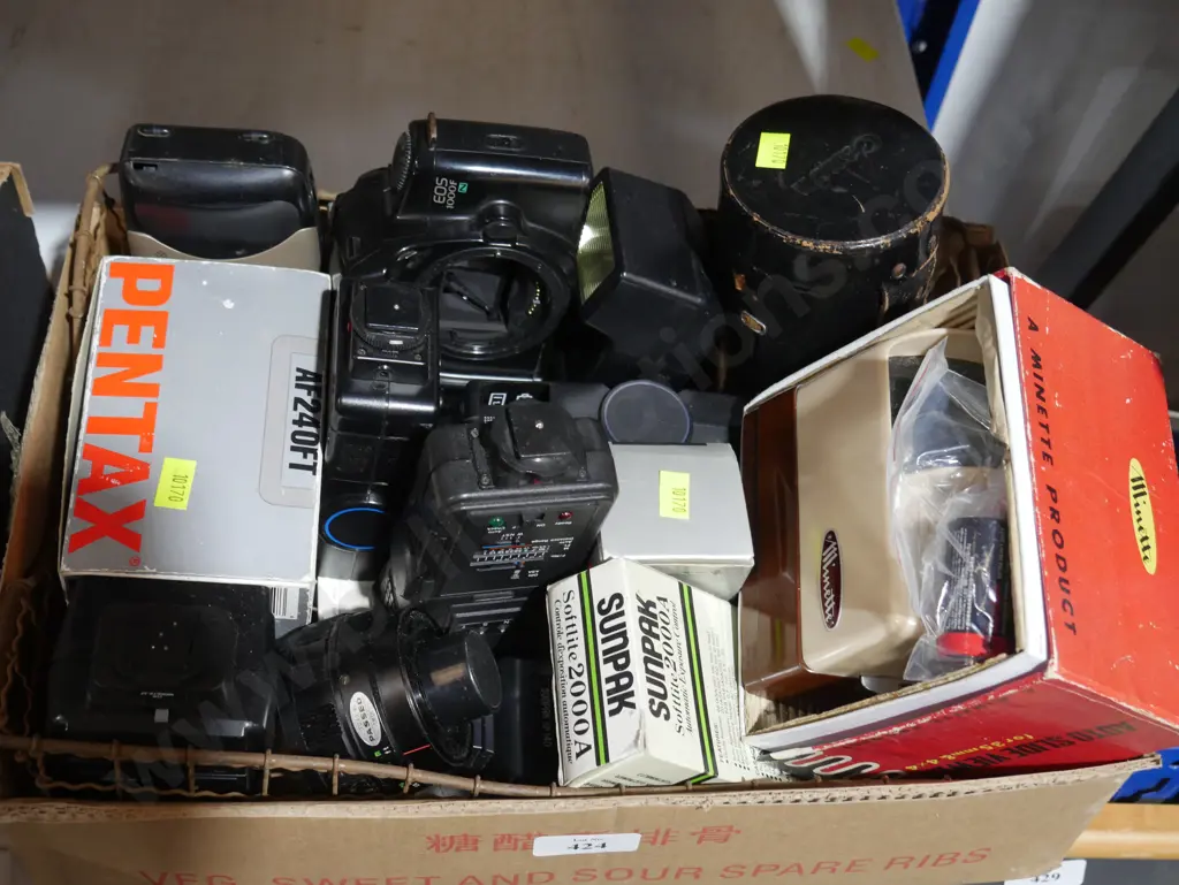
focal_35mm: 44
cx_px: 590
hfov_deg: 42.9
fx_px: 1499
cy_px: 442
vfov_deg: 32.9
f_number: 4.7
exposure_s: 1/60
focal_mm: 22
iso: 1000
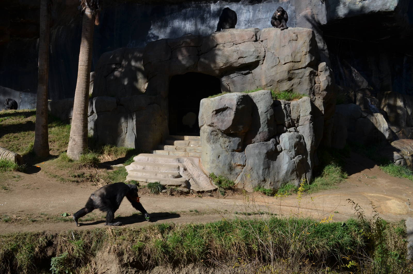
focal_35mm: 39
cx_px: 206
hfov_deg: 49.6
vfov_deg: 34.1
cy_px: 137
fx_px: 447
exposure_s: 1/320
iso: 100
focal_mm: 26
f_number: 9
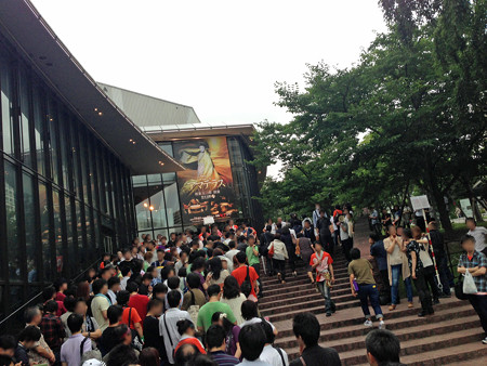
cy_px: 183
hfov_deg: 55.3
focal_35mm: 33
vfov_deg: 43.0
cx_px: 244
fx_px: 465
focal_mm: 4.13
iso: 50
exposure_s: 1/120
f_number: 2.4
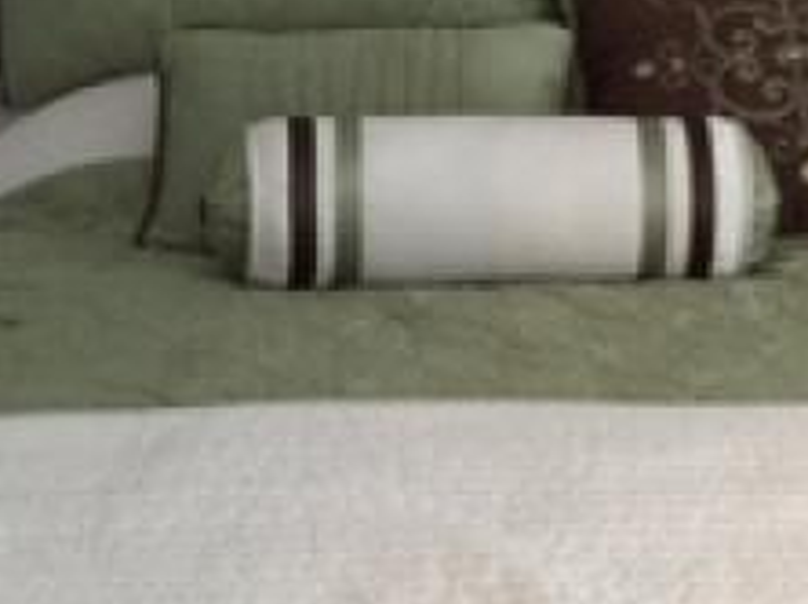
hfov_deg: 14.7
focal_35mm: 134
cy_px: 320
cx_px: 375
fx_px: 3124
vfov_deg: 11.0
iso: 125
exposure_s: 1/10
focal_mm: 4.15
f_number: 2.2
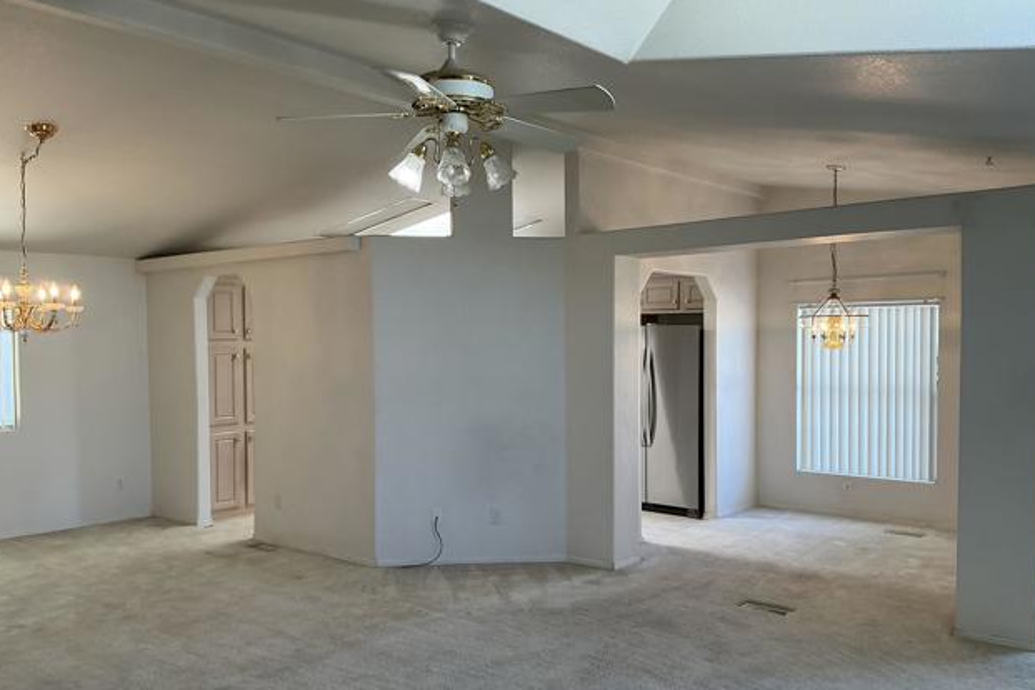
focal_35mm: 30
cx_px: 522
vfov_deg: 43.6
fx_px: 862
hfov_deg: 61.9
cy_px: 370
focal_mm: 3
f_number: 1.8
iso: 50
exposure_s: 1/120
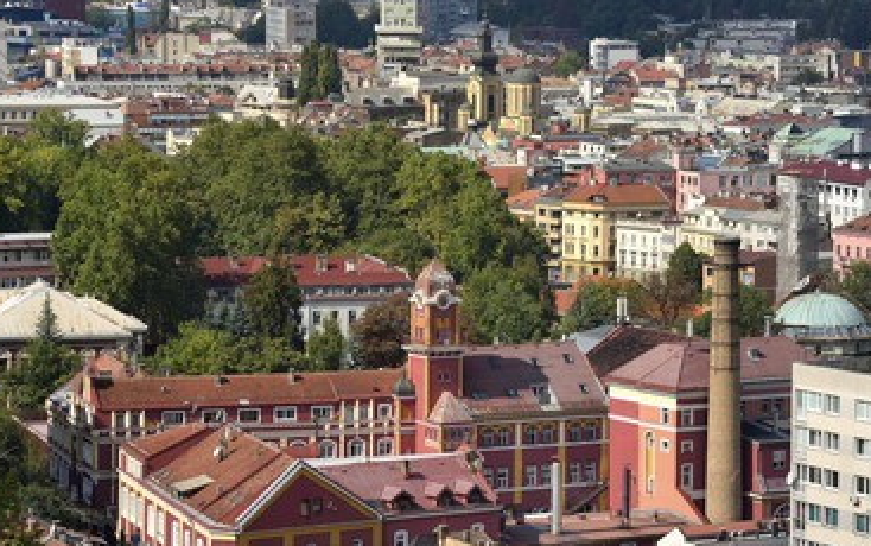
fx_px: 4015
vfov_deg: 7.8
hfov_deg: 12.4
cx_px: 430
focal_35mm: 169
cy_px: 292
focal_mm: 145
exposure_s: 1/320
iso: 200
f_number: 13
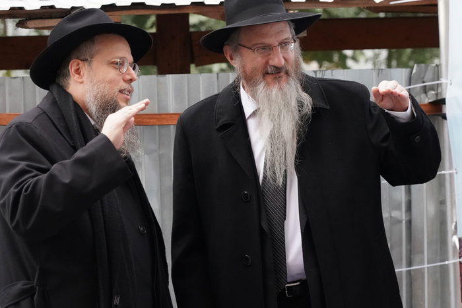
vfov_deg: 11.4
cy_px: 140
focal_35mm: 120
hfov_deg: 17.1
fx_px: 1540
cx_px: 238
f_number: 5.6
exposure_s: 1/500
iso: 8000
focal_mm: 105
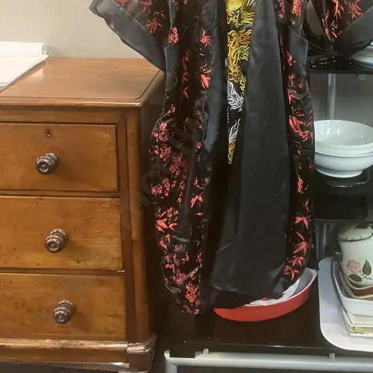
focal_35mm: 44
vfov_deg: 36.6
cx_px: 245
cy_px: 58
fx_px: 536
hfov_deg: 38.0
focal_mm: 3.99
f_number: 1.8
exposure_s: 1/33
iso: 320
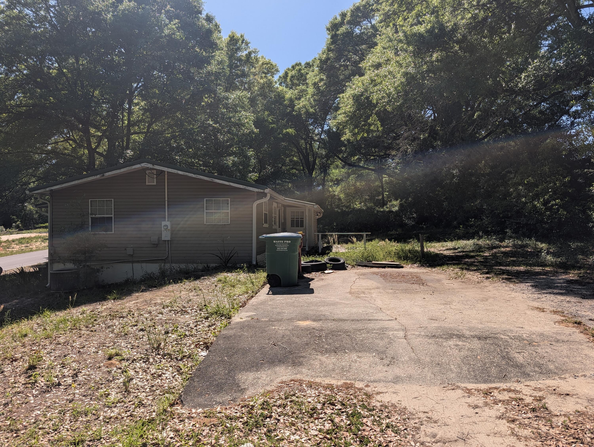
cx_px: 297
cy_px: 224
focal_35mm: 24
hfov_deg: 71.5
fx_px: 412
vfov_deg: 56.9
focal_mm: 6.9
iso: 21
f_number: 1.68
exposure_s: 1/1052
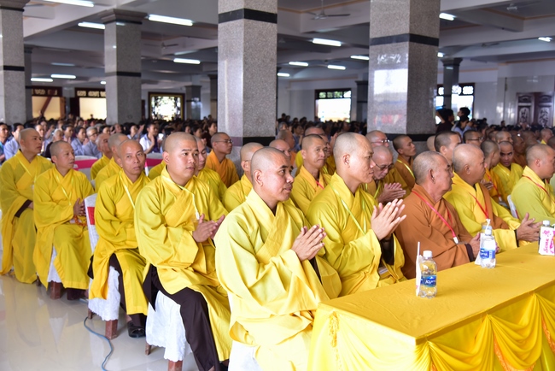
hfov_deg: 50.7
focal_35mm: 38
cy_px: 186
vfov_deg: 35.1
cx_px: 278
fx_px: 586
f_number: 4
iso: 320
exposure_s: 1/100
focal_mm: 38
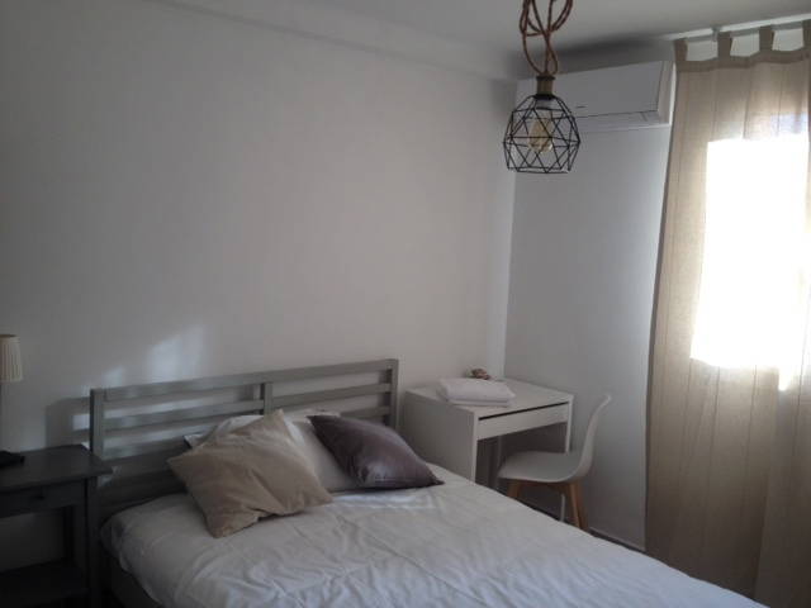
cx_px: 406
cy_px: 304
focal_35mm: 35
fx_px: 820
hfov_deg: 52.6
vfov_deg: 40.7
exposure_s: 1/120
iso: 64
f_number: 2.4
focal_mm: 4.28
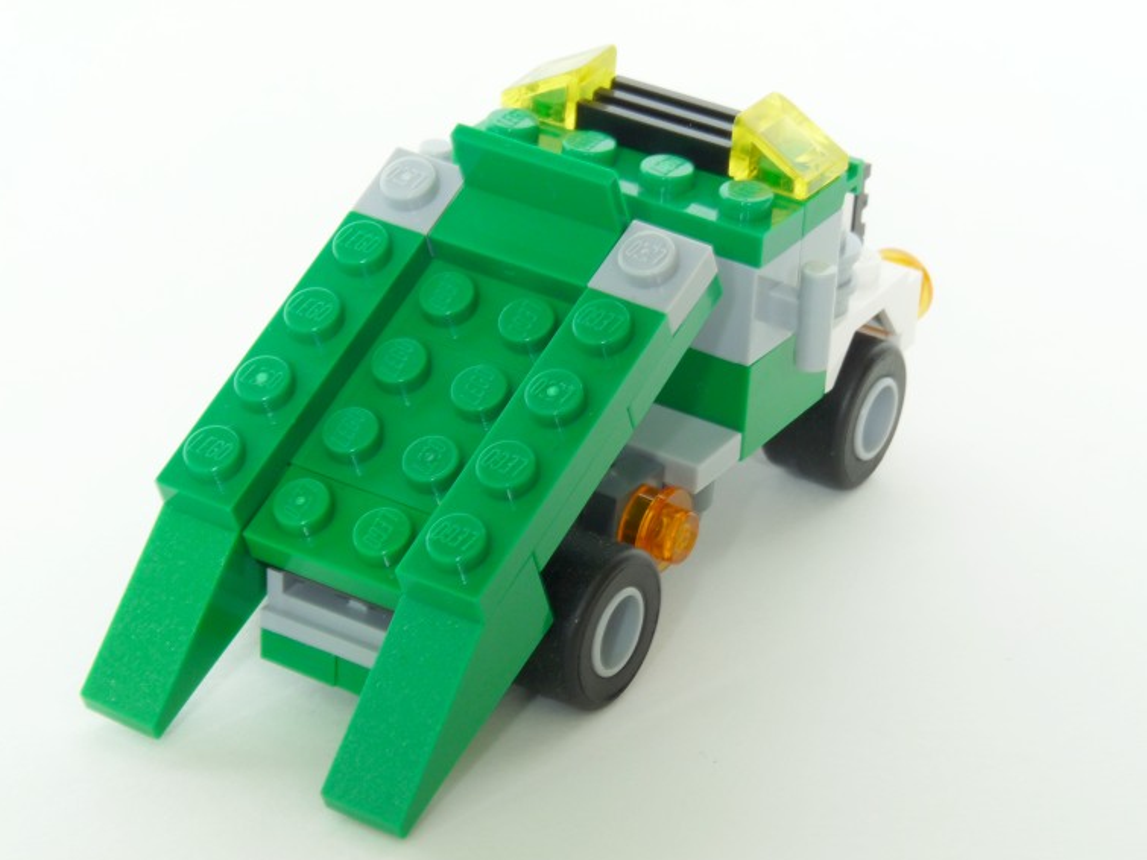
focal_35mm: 124
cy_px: 451
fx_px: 4108
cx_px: 553
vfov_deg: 11.9
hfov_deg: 15.9
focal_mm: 20.8
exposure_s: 1/2
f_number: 8
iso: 100
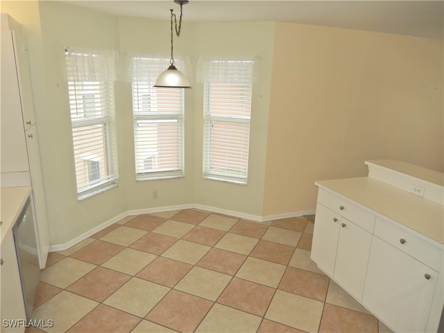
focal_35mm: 25
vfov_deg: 54.9
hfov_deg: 69.4
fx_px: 321
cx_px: 222
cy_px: 166
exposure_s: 1/200
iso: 125
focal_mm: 4.5
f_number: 3.4
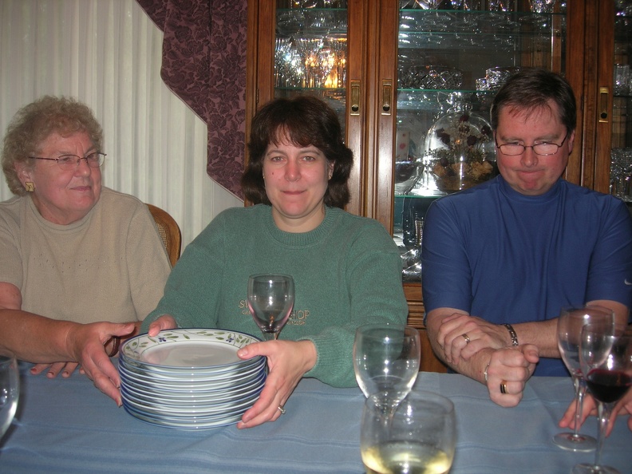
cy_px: 237
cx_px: 316
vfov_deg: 37.7
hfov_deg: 49.0
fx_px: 694
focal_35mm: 38
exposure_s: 1/60.1
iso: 64
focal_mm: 7.8
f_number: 2.8
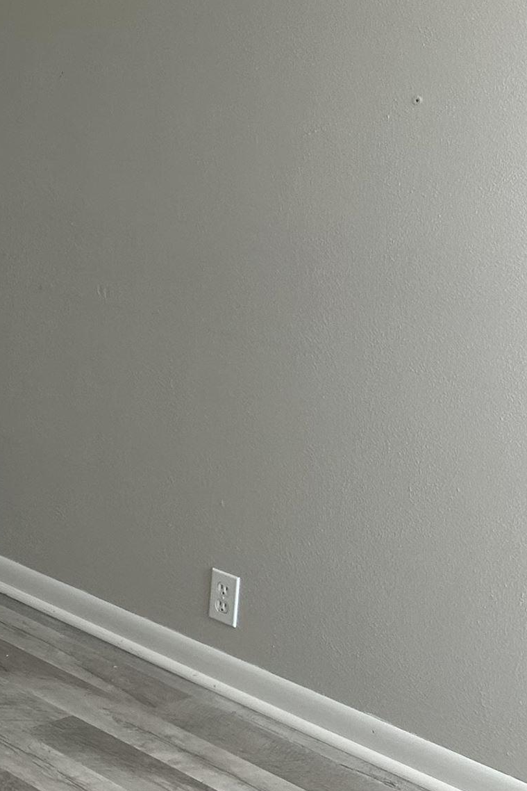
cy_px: 288
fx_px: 1602
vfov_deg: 27.6
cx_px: -419
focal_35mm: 73
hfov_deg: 15.9
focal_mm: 5.7
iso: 100
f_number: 1.5
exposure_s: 1/120
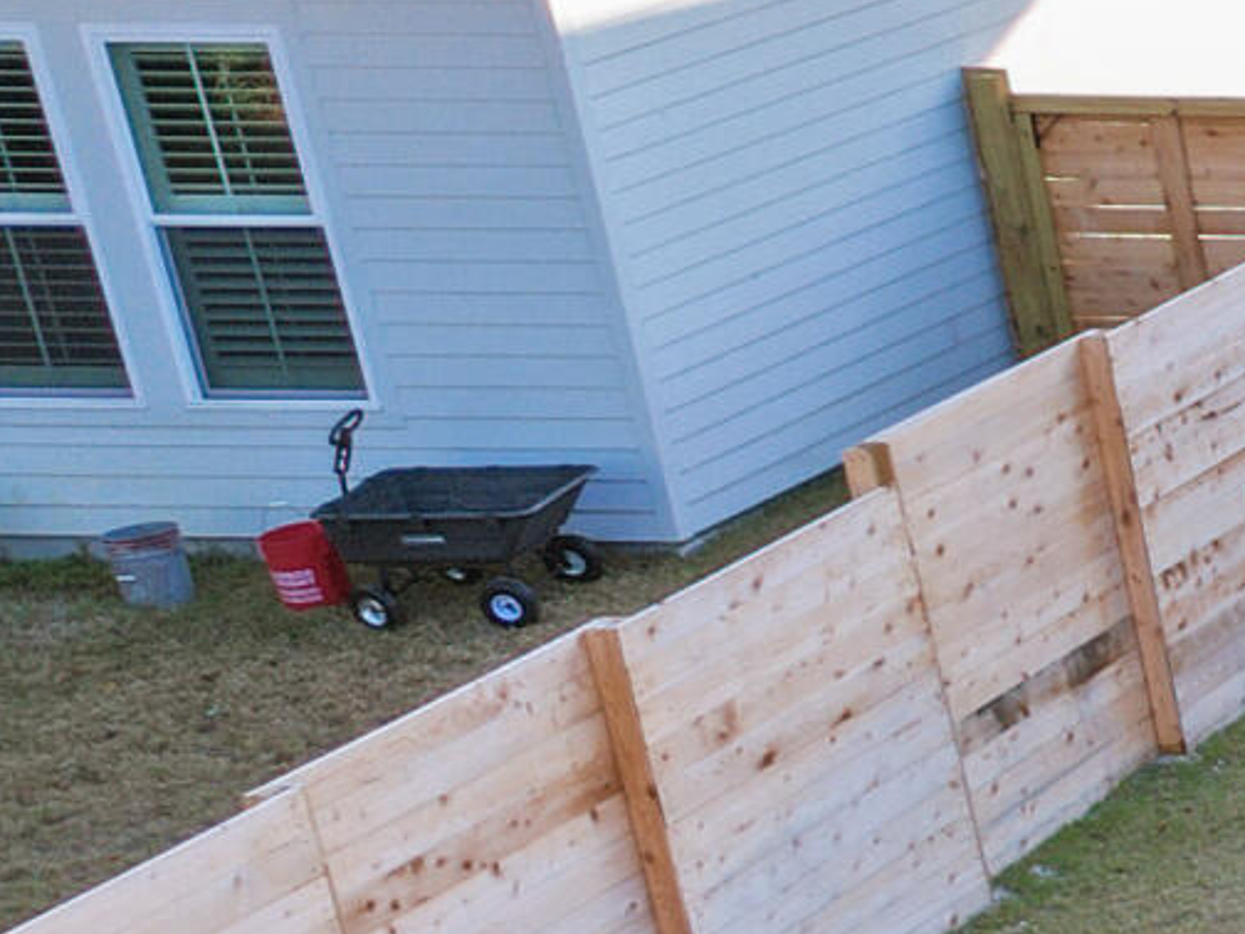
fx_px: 4532
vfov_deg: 11.7
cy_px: 880
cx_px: 3698
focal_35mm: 126
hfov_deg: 10.8
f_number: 2.8
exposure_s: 1/200
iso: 100
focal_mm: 8.38
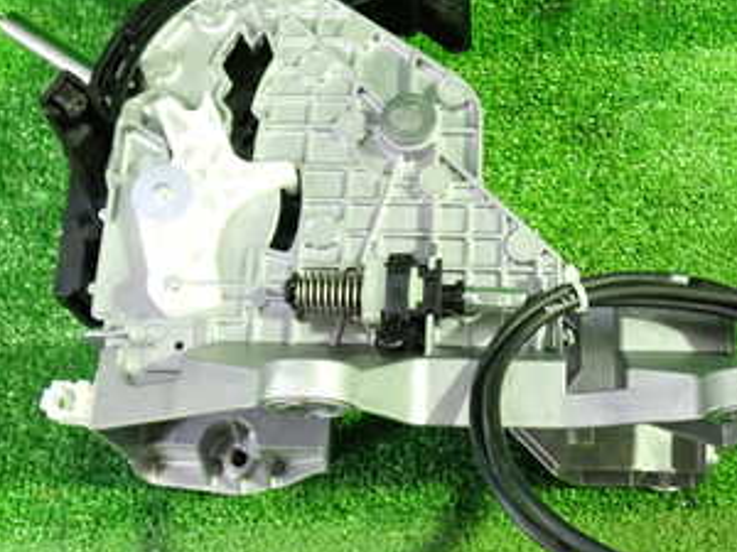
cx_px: 452
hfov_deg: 32.1
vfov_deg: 24.2
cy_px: 152
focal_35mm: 60
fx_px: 1277
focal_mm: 5.4
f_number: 2.3
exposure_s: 1/25
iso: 800
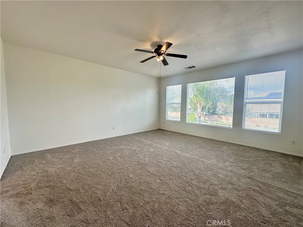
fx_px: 123
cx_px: 152
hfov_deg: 102.1
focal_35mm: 14
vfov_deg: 85.7
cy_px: 114
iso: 40
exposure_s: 1/120
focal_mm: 2.22
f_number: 2.2
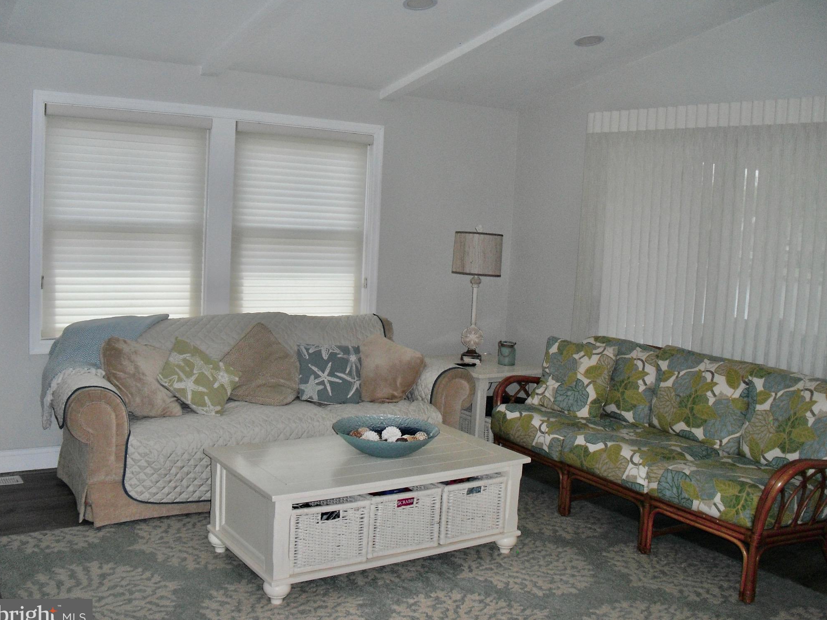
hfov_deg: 50.1
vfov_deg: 38.7
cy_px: 314
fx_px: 884
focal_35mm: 37
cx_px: 414
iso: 200
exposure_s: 1/200
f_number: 3.1
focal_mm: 6.3
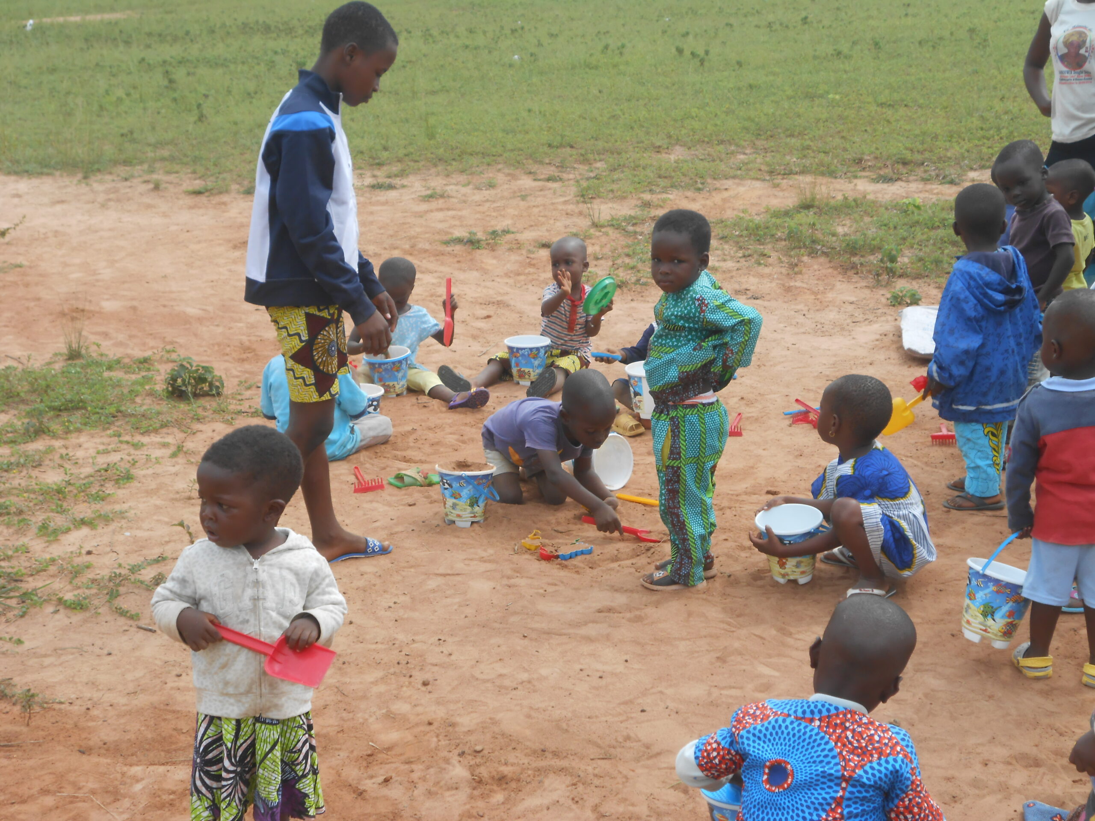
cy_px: 410
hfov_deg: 34.3
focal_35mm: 56
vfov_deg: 26.1
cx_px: 548
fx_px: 1771
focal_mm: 10
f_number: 5.2
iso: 80
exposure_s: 1/250
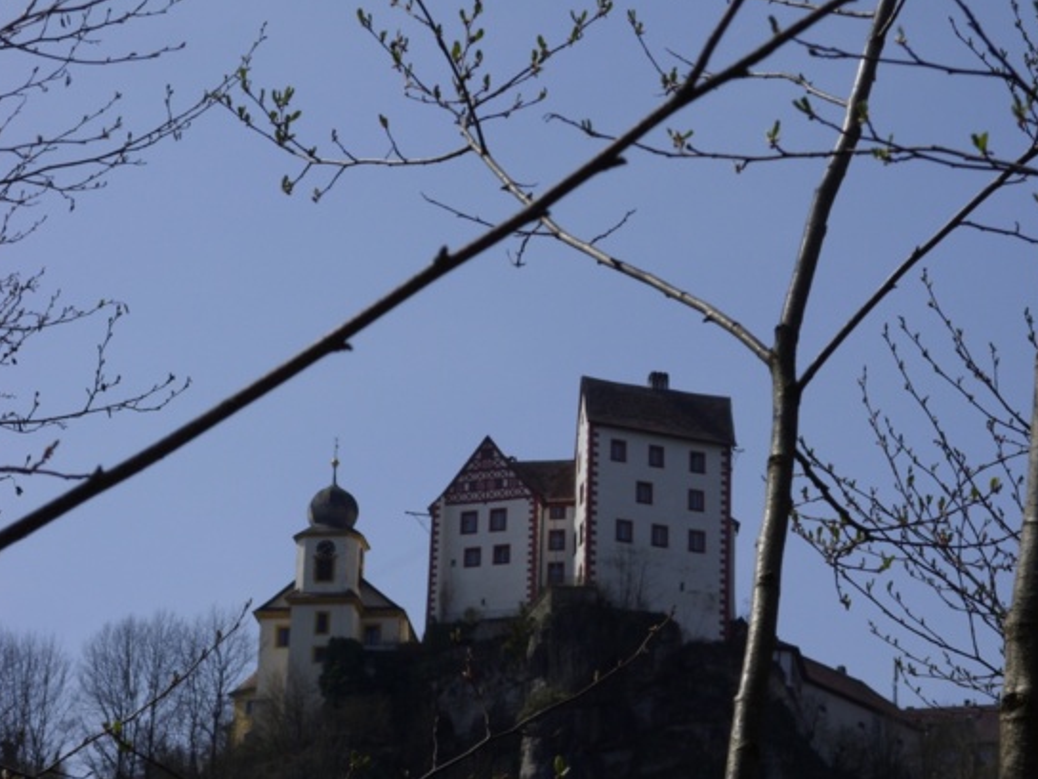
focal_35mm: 138
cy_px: 409
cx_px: 539
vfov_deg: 10.7
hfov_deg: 14.3
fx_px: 4138
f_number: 6.8
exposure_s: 1/593
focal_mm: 21.3
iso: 50
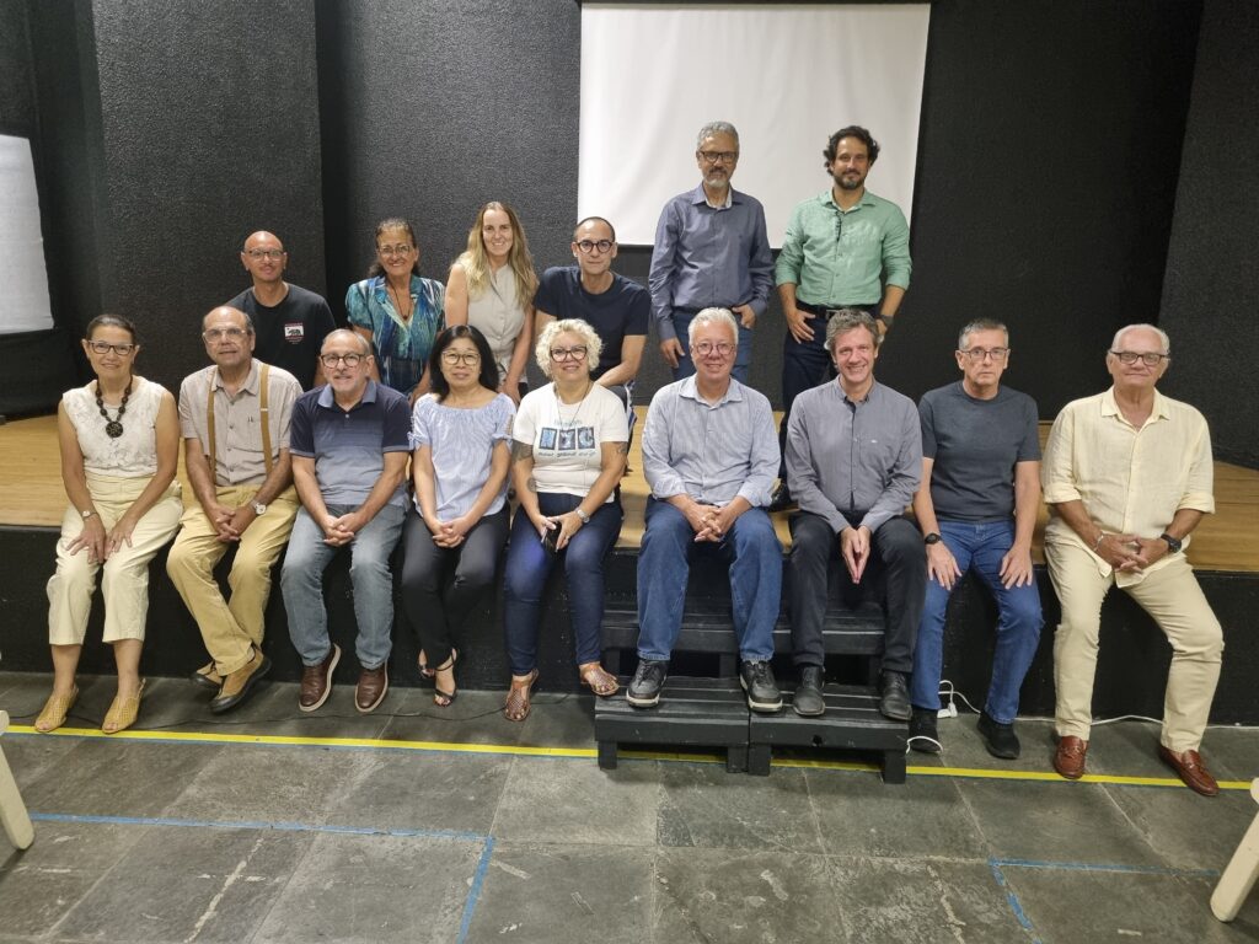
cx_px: 630
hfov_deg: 67.3
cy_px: 472
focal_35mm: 26
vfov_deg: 53.1
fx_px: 946
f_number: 1.8
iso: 800
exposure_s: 1/24
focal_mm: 5.4
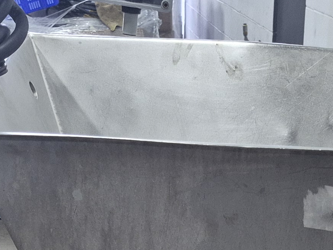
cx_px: 232
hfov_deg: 18.6
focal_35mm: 105
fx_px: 1010
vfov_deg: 12.3
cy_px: 522
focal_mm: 5.4
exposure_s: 1/120
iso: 400
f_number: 1.8
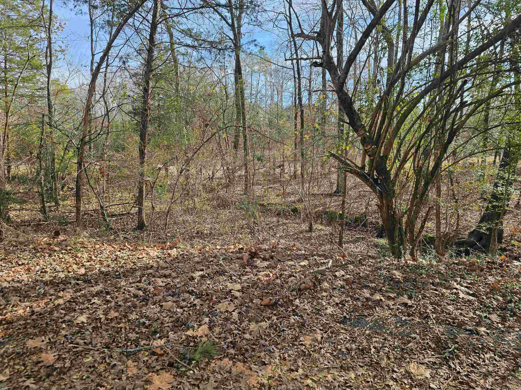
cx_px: 260
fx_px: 346
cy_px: 195
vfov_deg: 58.9
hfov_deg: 73.9
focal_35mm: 23
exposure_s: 1/180
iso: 12
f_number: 1.7
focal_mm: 6.3
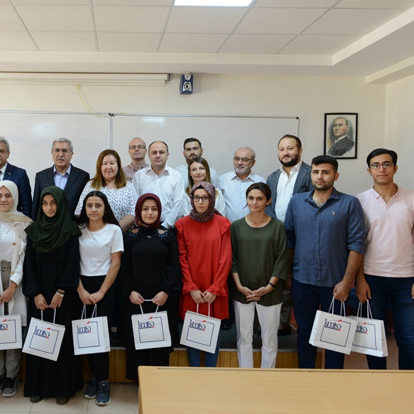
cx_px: 112
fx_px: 447
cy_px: 204
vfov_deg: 49.7
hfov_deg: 48.2
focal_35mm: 33
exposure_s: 1/125
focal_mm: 24
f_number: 4
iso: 1250
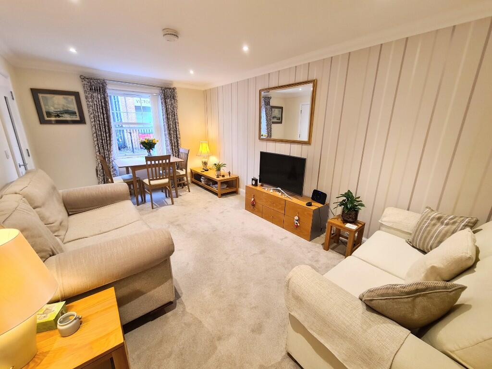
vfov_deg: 89.9
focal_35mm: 13
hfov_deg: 106.2
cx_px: 246
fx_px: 185
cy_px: 184
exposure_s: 1/50
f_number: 2.2
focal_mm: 2.2
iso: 200
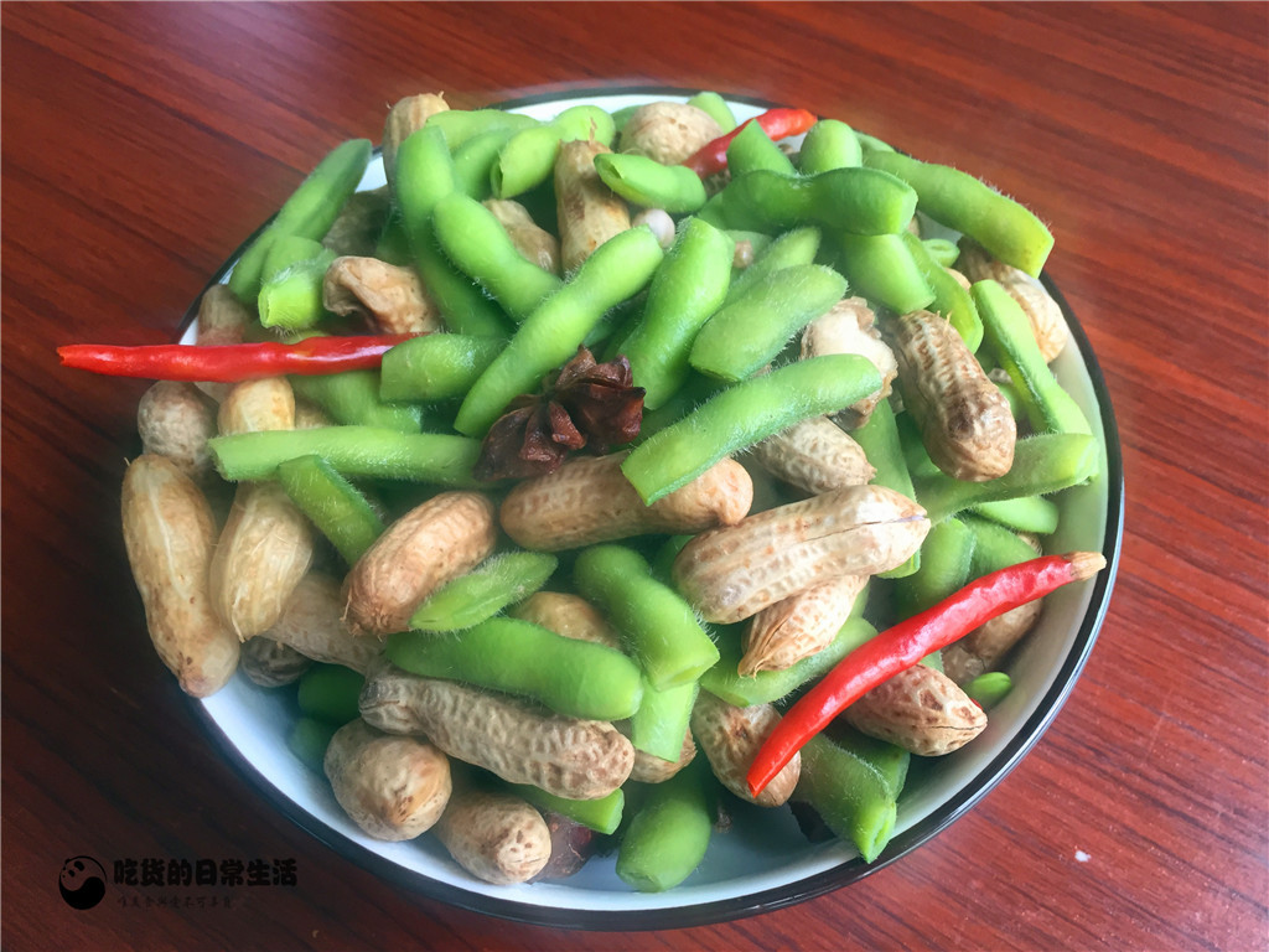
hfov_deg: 61.7
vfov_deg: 48.2
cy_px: 476
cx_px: 634
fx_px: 1063
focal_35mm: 29
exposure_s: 1/33
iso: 40
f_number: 2.2
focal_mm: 4.15
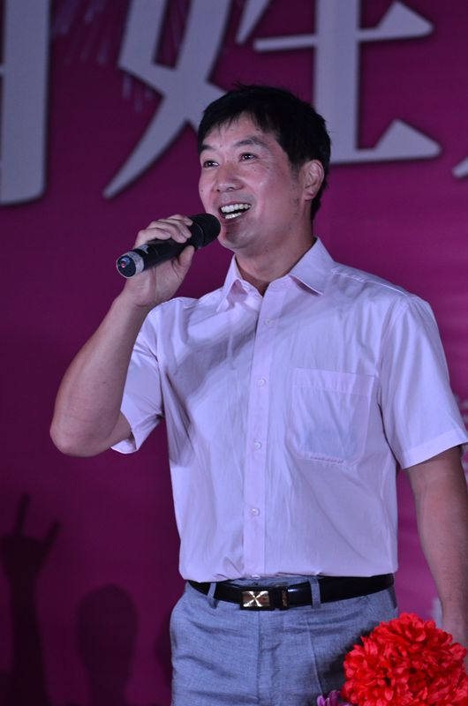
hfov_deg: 7.6
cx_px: 234
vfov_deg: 11.4
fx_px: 3525
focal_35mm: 180
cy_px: 353
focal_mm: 120
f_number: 4.5
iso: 1000
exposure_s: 1/160
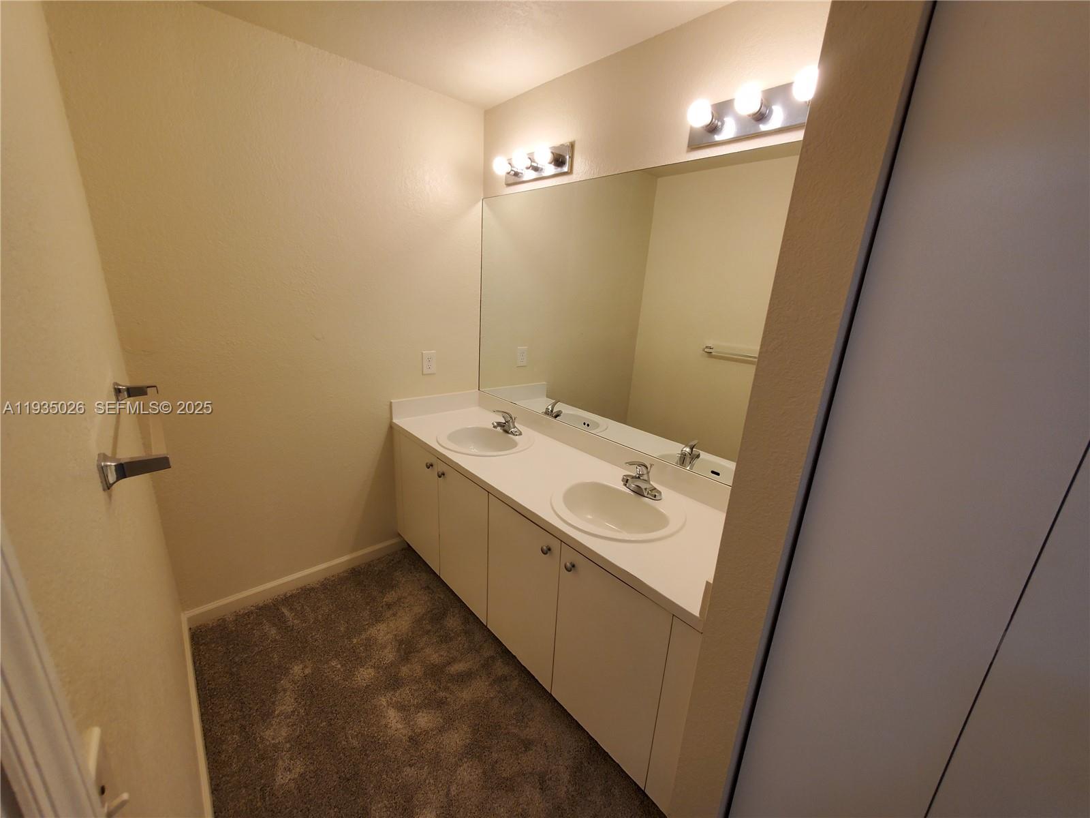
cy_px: 409
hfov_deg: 106.2
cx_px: 545
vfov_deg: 89.9
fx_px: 409
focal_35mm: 13
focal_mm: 1.8
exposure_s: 1/59
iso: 64
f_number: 2.2
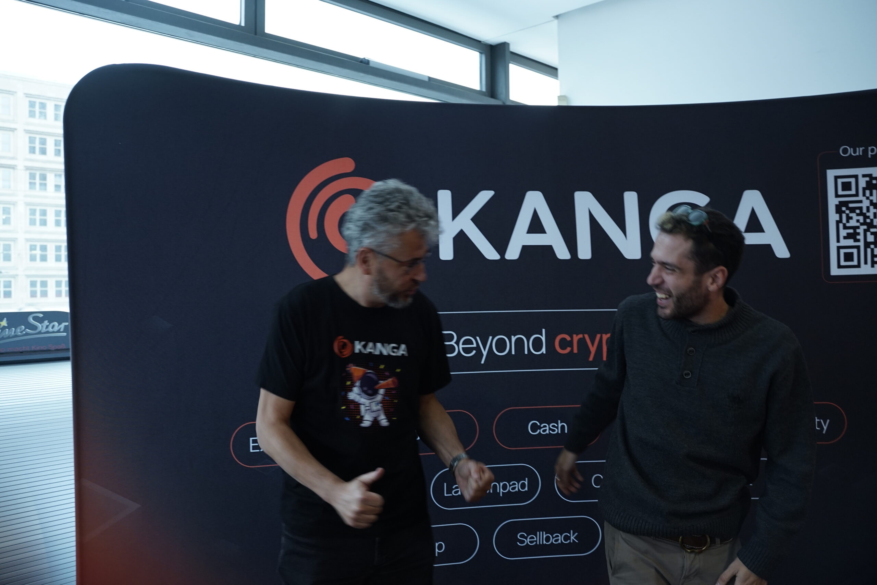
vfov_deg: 43.6
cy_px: 292
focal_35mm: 30
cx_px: 438
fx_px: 731
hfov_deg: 61.9
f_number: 4
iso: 640
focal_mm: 30
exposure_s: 1/60
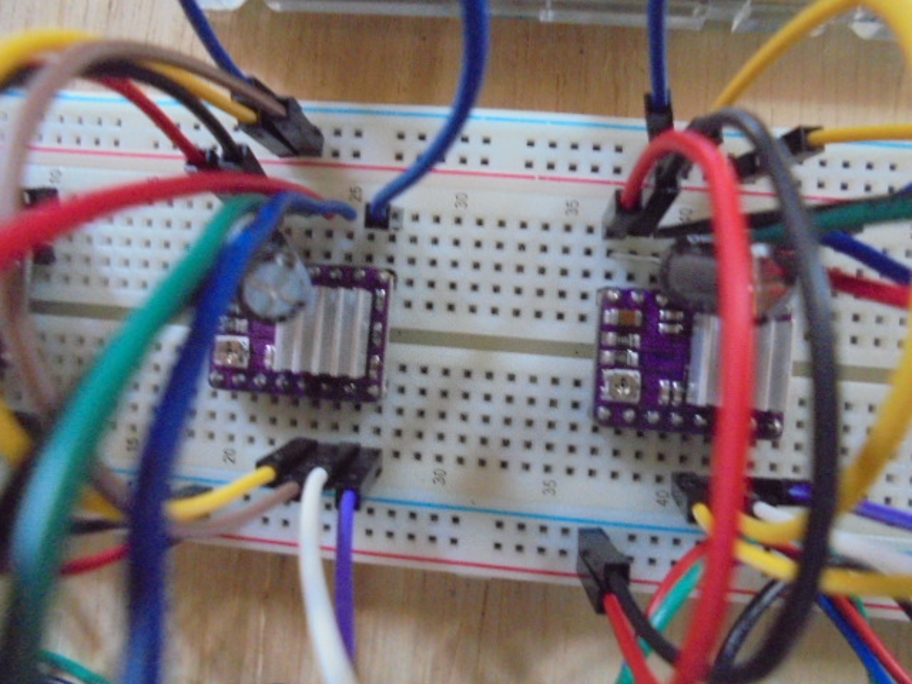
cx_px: 456
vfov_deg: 53.1
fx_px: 685
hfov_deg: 67.3
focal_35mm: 26
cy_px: 342
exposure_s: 1/13
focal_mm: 4.6
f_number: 3.5
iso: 800
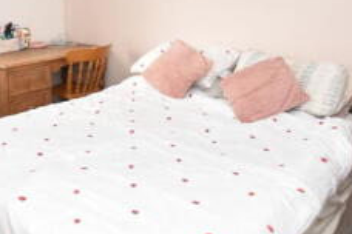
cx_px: 121
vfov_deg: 30.4
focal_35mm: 43
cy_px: 44
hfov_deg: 44.8
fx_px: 420
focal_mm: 10
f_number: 5
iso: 720
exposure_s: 1/200
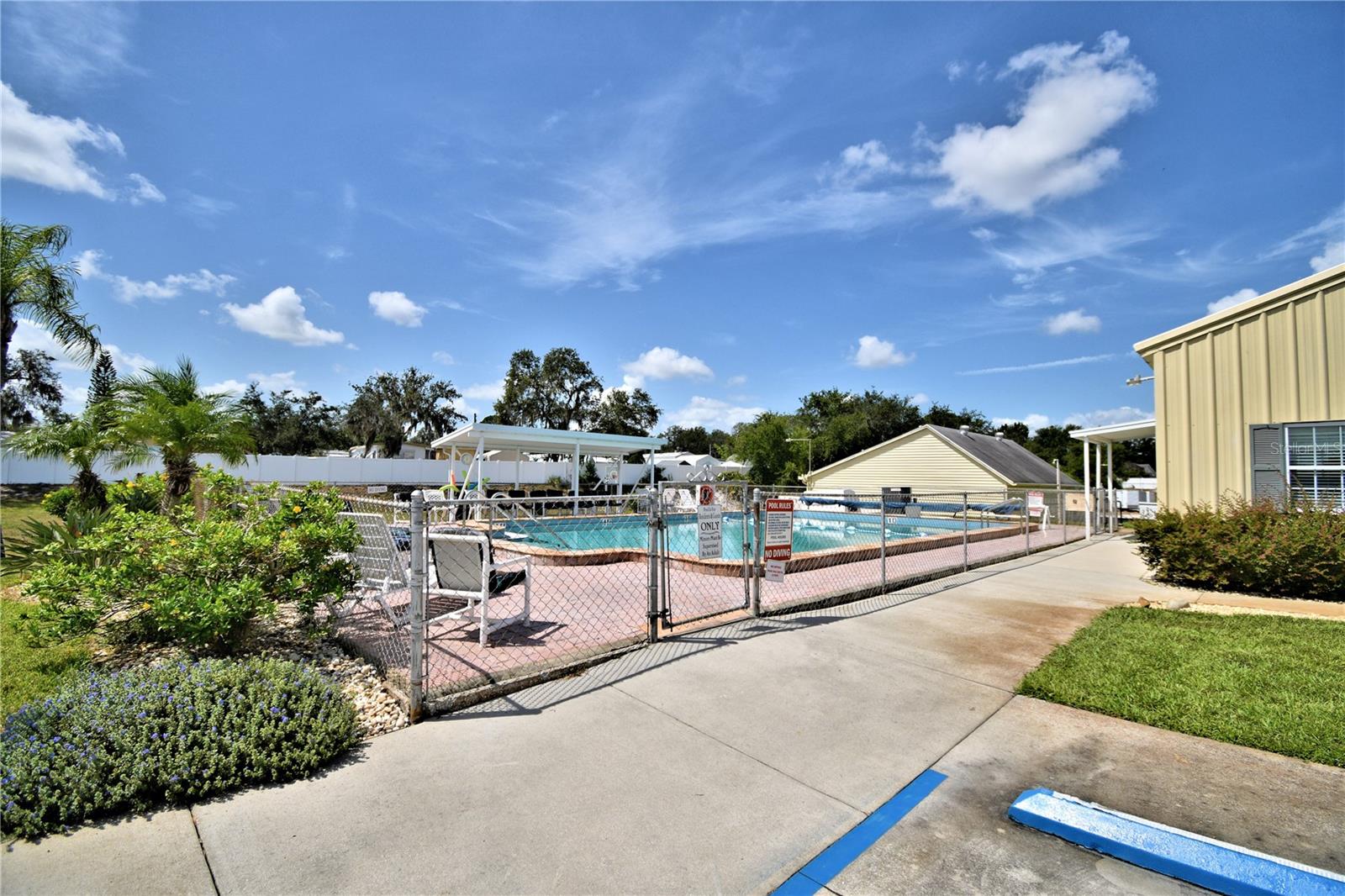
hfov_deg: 100.4
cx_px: 672
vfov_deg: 77.3
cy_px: 448
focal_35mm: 15
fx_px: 560
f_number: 4.5
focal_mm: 10
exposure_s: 1/2000
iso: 100
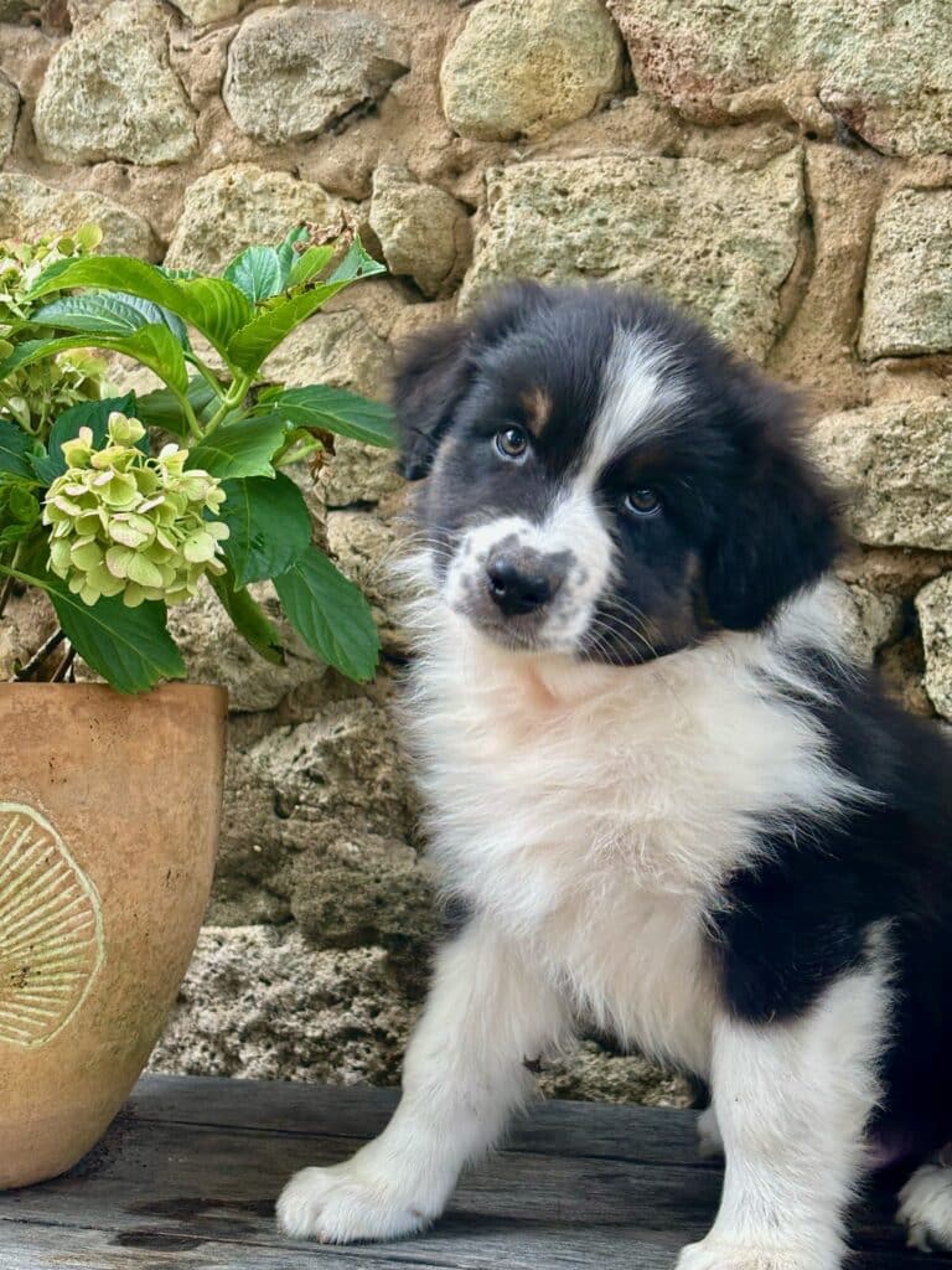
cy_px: 635
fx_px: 1907
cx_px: 476
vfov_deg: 36.8
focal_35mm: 52
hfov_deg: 28.0
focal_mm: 5.96
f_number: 1.6
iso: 50
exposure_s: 1/119
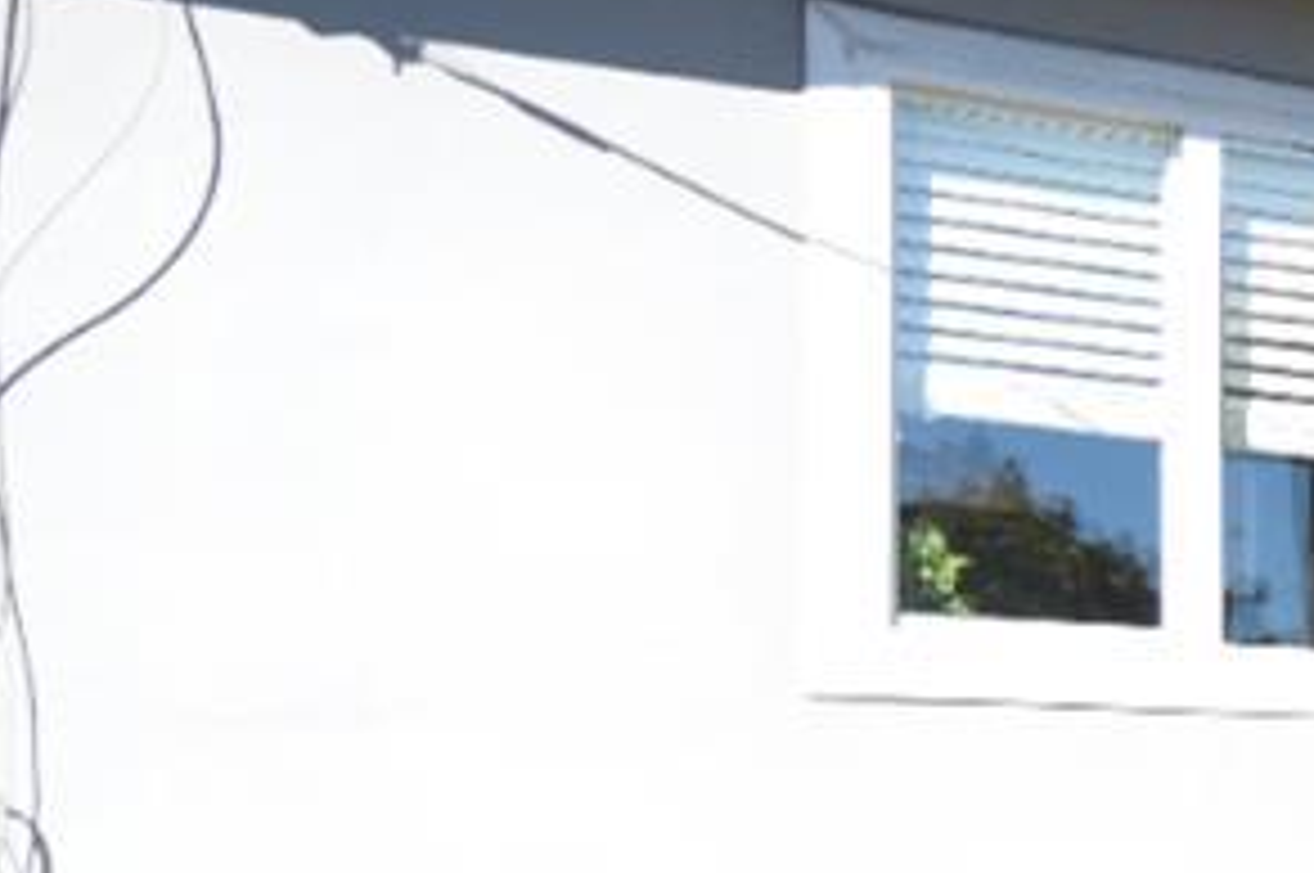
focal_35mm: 72
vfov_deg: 18.3
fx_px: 2625
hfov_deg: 18.8
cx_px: 2578
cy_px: 896
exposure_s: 1/1000
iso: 160
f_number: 3.5
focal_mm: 14
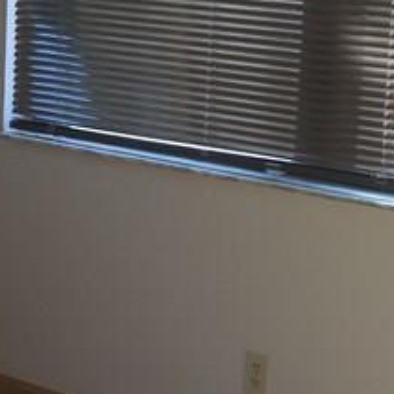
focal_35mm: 125
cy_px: 122
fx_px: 1610
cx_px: -84
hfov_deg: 13.6
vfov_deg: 13.9
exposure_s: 1/60
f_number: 2.2
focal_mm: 4.15
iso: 32
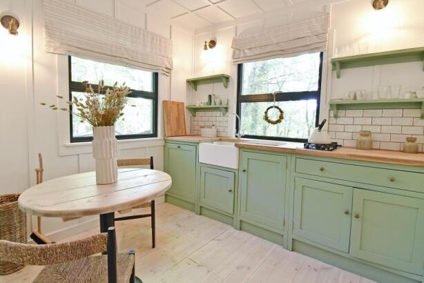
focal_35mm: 16
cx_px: 215
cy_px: 133
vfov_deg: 73.7
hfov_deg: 96.7
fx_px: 189
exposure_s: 1/4
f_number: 11
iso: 400
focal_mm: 10
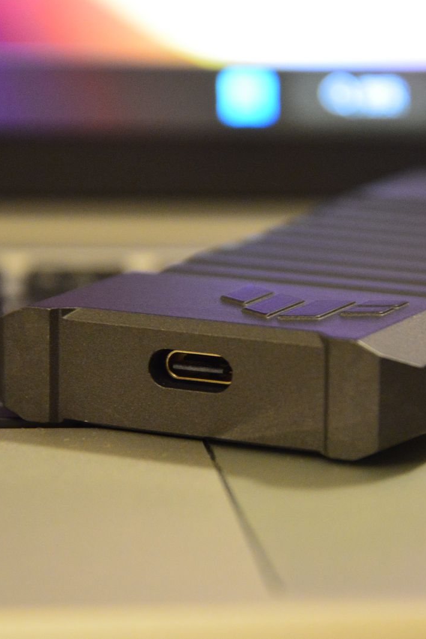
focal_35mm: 237
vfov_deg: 8.7
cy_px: 320
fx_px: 4202
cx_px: 266
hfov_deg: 5.8
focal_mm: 105
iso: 3200
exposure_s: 1/15
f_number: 5.6
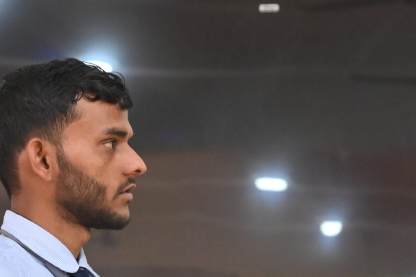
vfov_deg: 7.5
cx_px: 284
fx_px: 2078
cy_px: 334
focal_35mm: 180
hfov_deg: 11.4
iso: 2000
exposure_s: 1/250
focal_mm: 55
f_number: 4
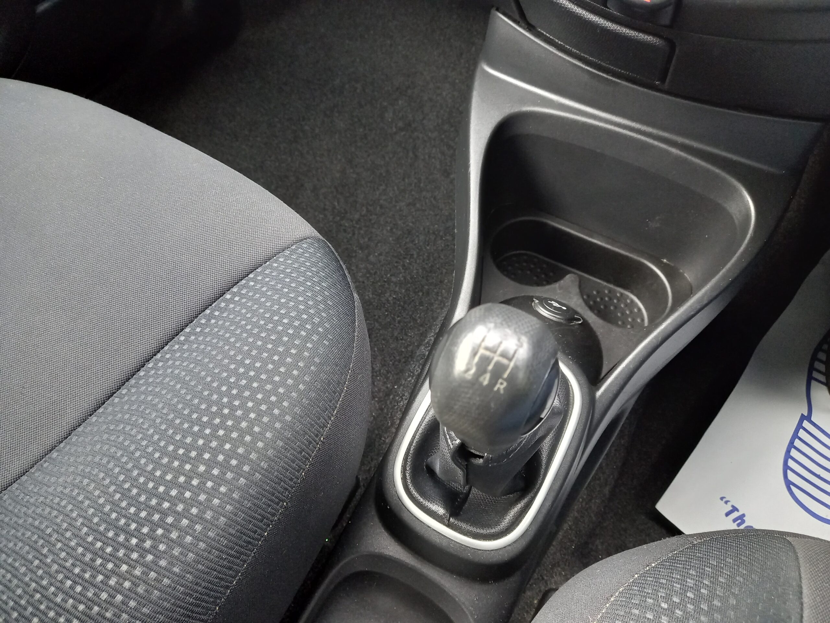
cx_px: 415
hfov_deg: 69.4
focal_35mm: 25
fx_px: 599
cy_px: 312
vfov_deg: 54.9
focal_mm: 4.6
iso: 500
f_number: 2
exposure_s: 1/20
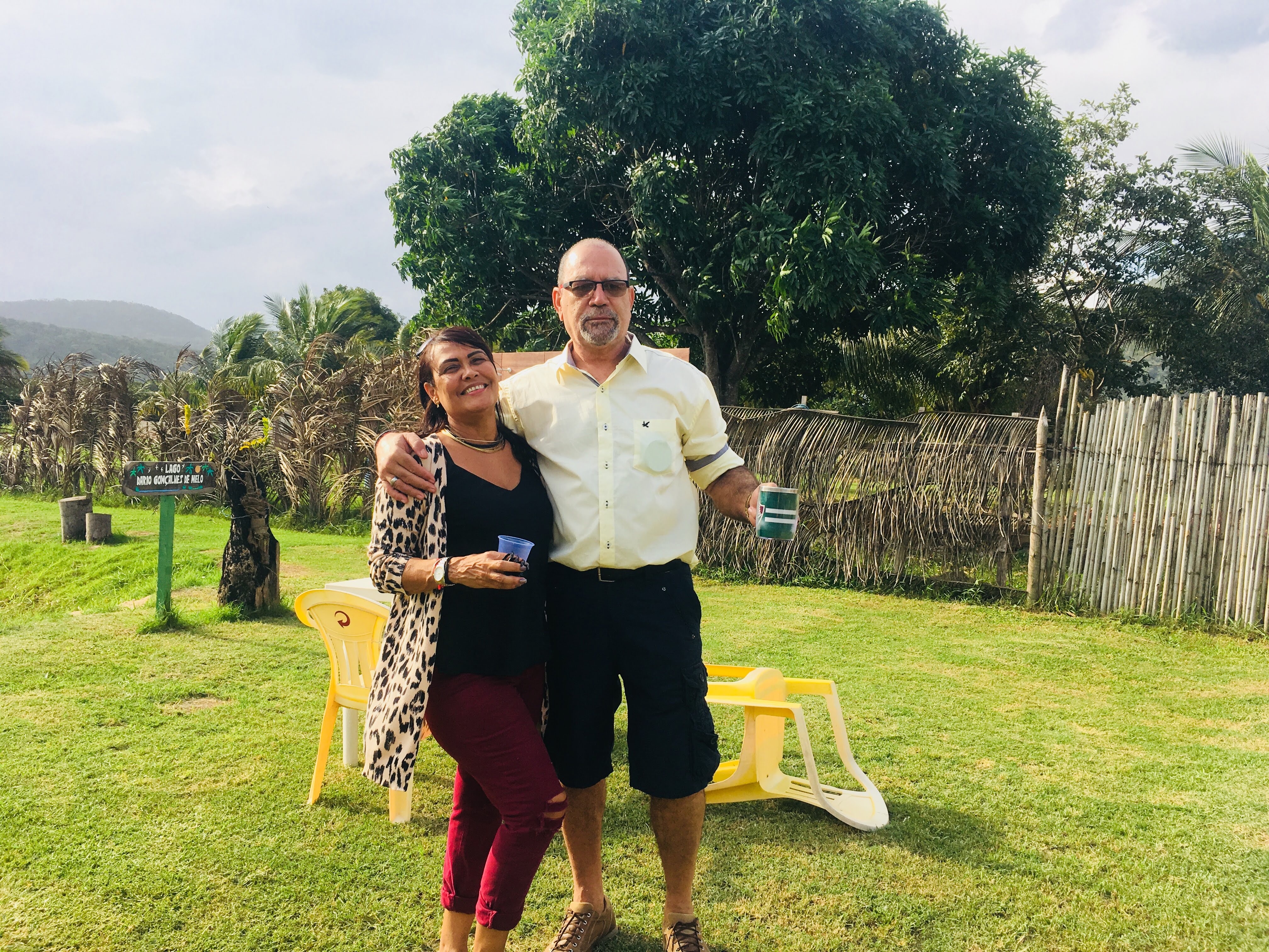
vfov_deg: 48.2
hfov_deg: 61.7
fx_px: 1063
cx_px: 634
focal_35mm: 29
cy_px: 476
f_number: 2.2
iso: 25
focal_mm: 4.15
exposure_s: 1/625
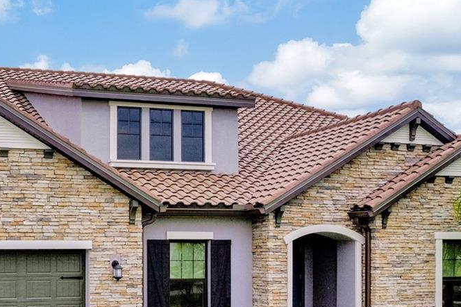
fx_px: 678
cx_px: 52
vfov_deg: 25.0
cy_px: 252
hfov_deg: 35.5
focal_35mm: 53
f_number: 2.8
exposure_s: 1/1250
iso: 130
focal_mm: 8.38
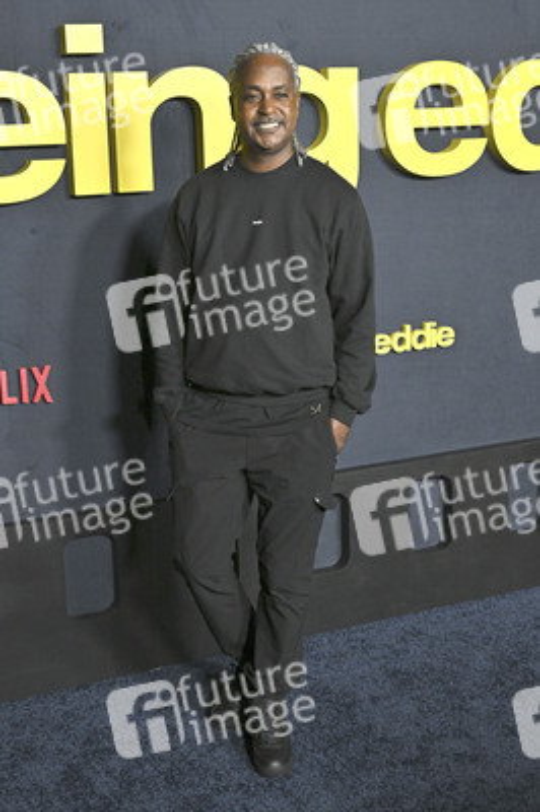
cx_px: 270
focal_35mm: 47
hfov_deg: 28.6
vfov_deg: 41.9
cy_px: 406
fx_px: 1059
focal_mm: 47
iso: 2500
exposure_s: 1/320
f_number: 5.6
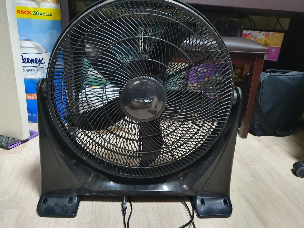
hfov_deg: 67.3
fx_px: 228
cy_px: 114
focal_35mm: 26
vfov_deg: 53.1
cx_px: 152
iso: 400
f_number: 1.5
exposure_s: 1/40
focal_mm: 4.32
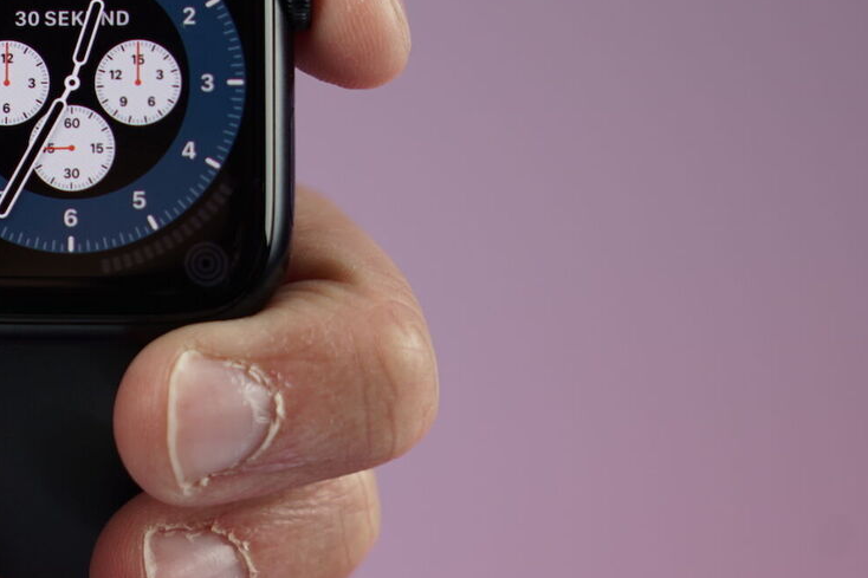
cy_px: 32
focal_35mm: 123
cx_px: -137
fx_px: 2965
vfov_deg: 11.1
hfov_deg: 16.1
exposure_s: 1/50
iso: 125
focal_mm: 47
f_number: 4
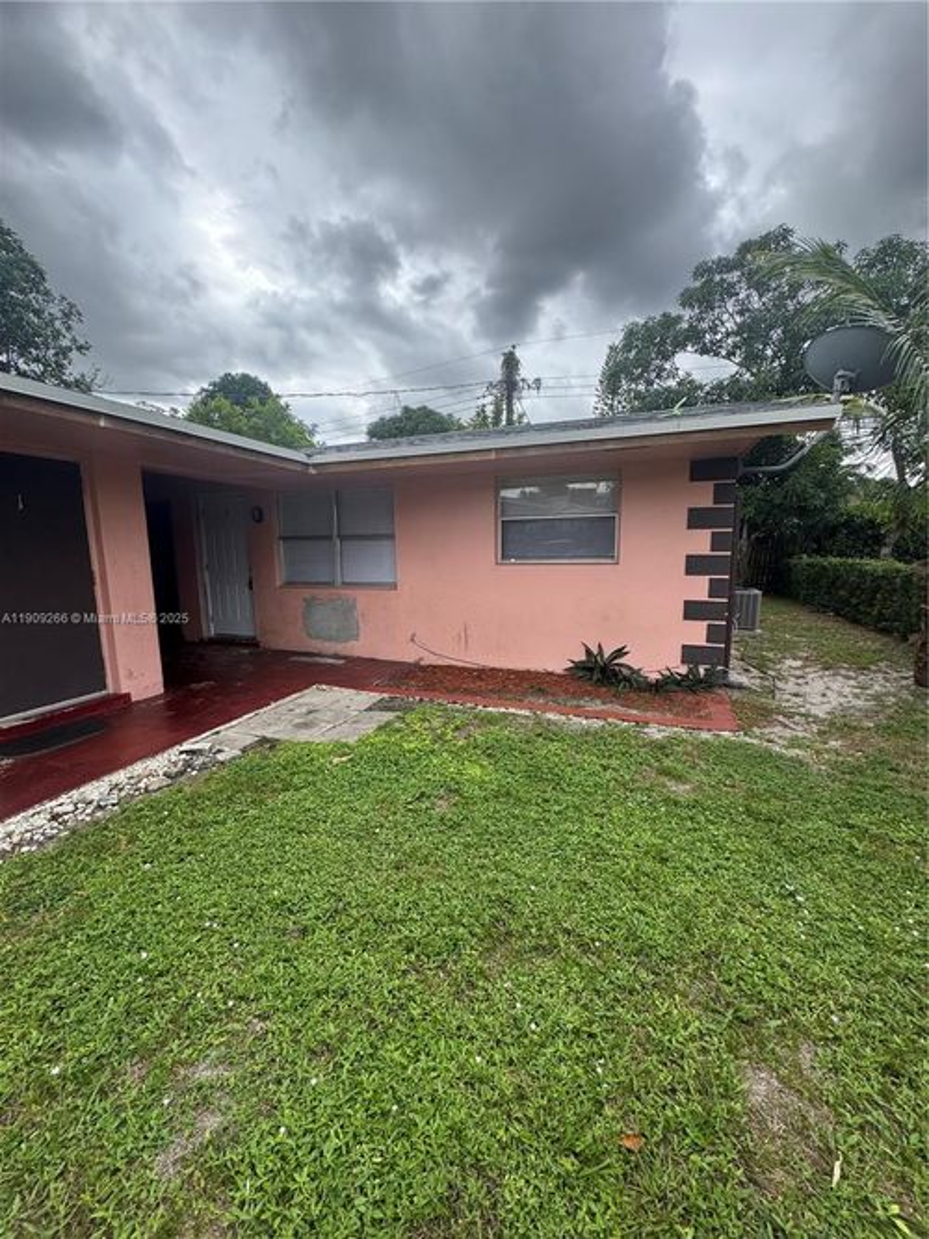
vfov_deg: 102.1
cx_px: 464
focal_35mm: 14
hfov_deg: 85.7
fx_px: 501
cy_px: 620
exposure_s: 1/445
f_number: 2.2
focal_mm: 2.22
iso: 40
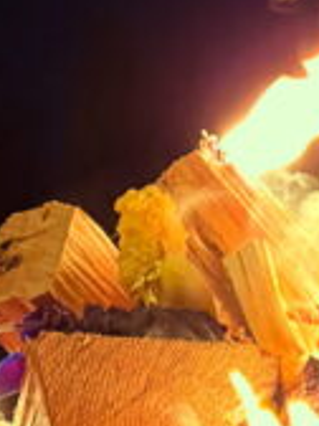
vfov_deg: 15.8
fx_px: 1401
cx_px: 175
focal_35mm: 114
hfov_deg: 13.0
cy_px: -216
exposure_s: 1/30
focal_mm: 6.76
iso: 1000
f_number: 1.78
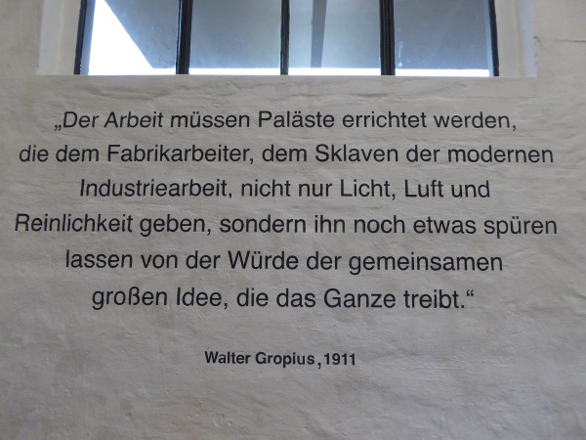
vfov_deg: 56.8
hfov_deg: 71.6
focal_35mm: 24
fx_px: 406
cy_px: 220
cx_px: 293
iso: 400
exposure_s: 1/60
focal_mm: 4.3
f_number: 3.3
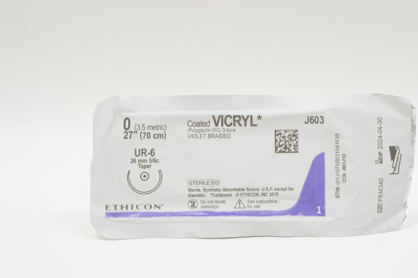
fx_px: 704
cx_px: 258
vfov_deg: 22.3
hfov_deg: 32.9
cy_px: 147
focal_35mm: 61
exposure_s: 1/40
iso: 400
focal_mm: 29
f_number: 7.1
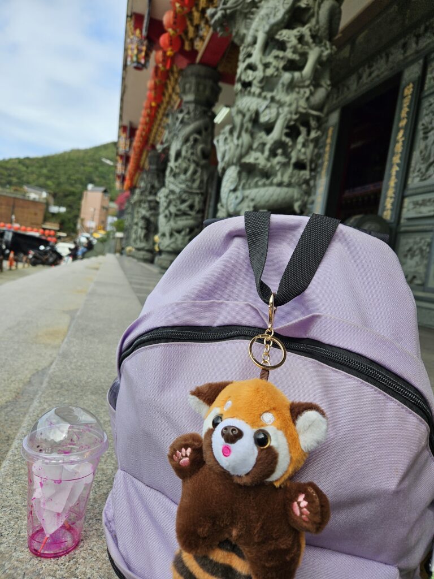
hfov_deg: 58.9
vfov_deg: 73.9
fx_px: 384
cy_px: 290
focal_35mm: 23
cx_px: 217
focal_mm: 5.4
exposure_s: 1/1036
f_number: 1.8
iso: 25
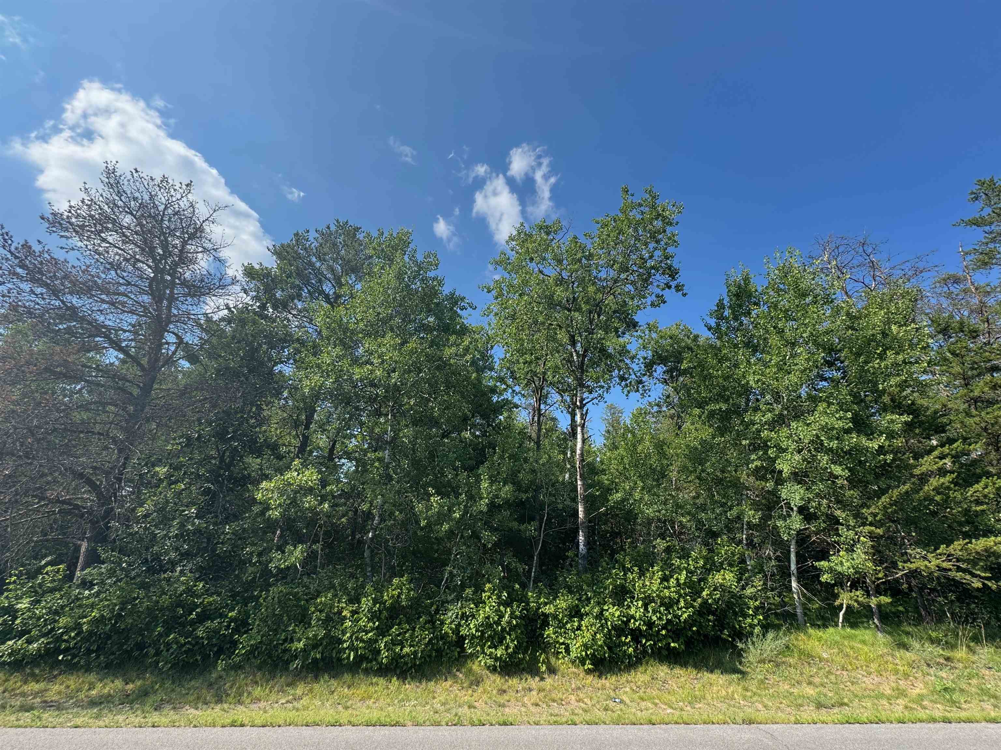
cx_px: 500
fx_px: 405
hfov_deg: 102.1
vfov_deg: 85.7
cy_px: 375
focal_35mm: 14
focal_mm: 2.22
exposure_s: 1/787
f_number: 2.2
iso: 50
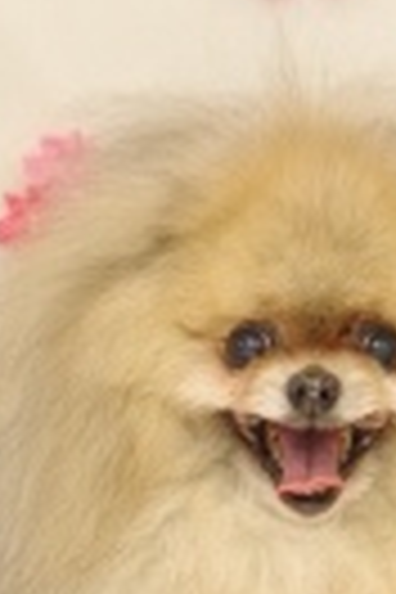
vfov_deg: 8.3
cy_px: 360
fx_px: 4108
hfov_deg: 5.5
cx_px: 297
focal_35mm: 249
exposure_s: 1/250
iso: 8000
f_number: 5
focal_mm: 55
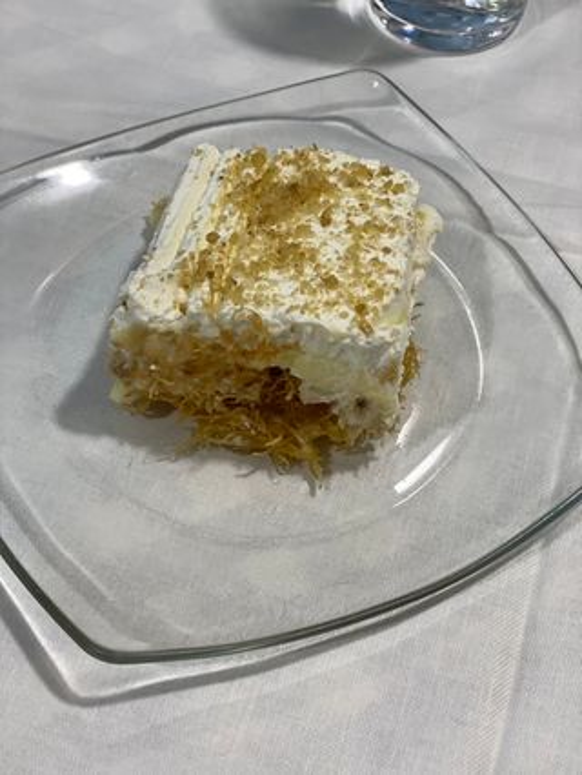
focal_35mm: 52
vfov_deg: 36.8
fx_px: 1165
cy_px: 388
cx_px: 291
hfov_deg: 28.1
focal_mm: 6
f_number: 2
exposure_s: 1/100
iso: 100
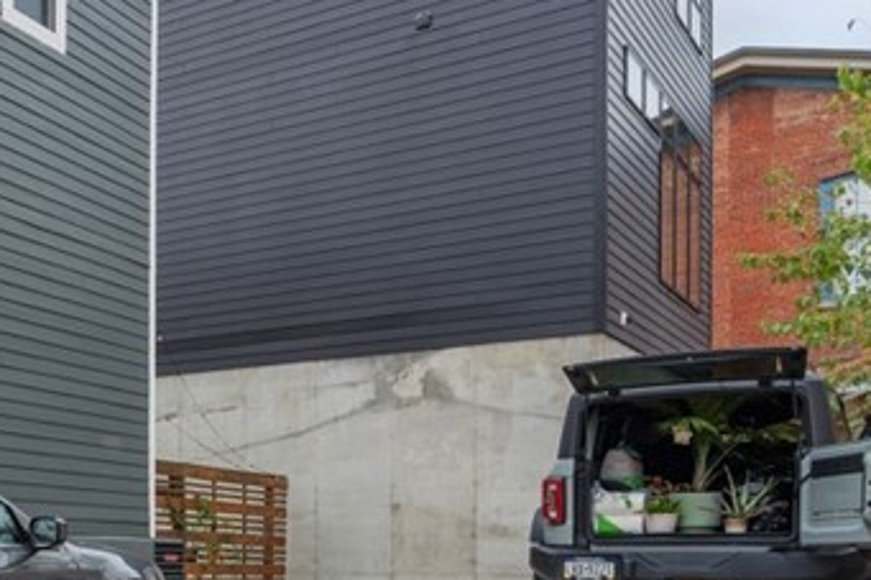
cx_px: -243
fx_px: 1233
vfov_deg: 24.9
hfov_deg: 31.0
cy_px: 611
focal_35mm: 51
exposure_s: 1/60
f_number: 8
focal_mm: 16
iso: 400
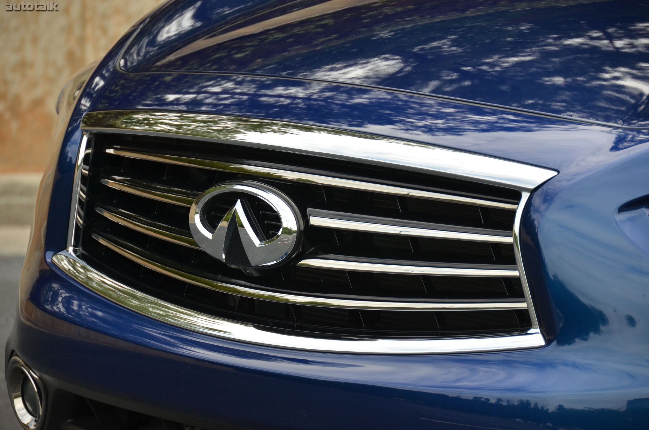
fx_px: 3643
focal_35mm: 202
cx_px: 324
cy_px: 215
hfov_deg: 10.2
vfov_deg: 6.8
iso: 560
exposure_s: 1/1000
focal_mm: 135
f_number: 5.6
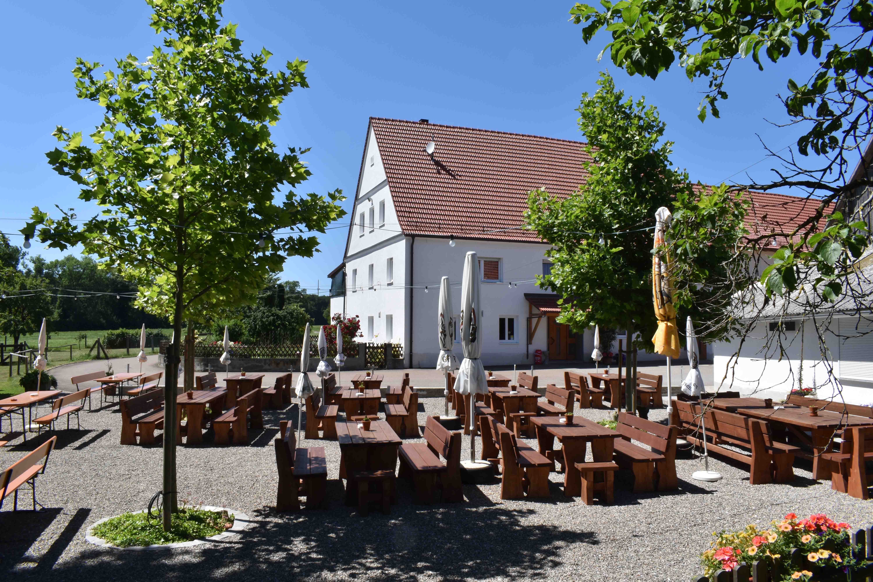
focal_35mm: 27
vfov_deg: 47.9
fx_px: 655
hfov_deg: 67.4
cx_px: 436
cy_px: 291
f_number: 22
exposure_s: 1/50
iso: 100
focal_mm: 18
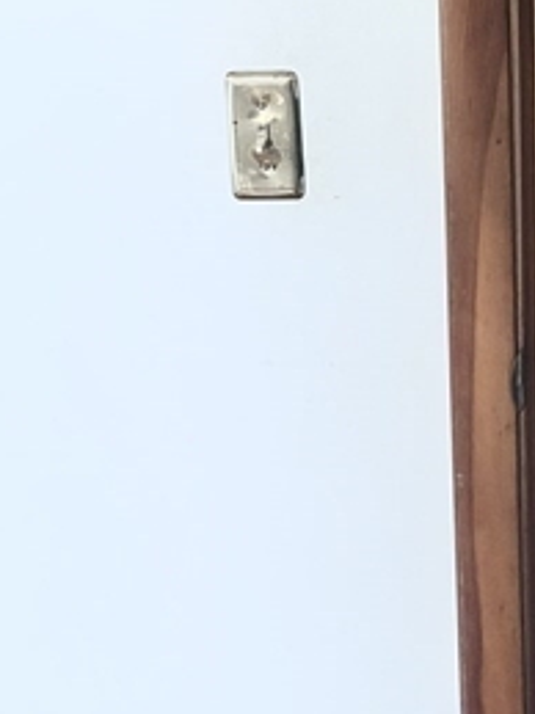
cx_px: 778
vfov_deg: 24.4
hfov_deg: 17.4
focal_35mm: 77
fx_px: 1588
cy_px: 39
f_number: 1.6
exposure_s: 1/60
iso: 400
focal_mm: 5.96
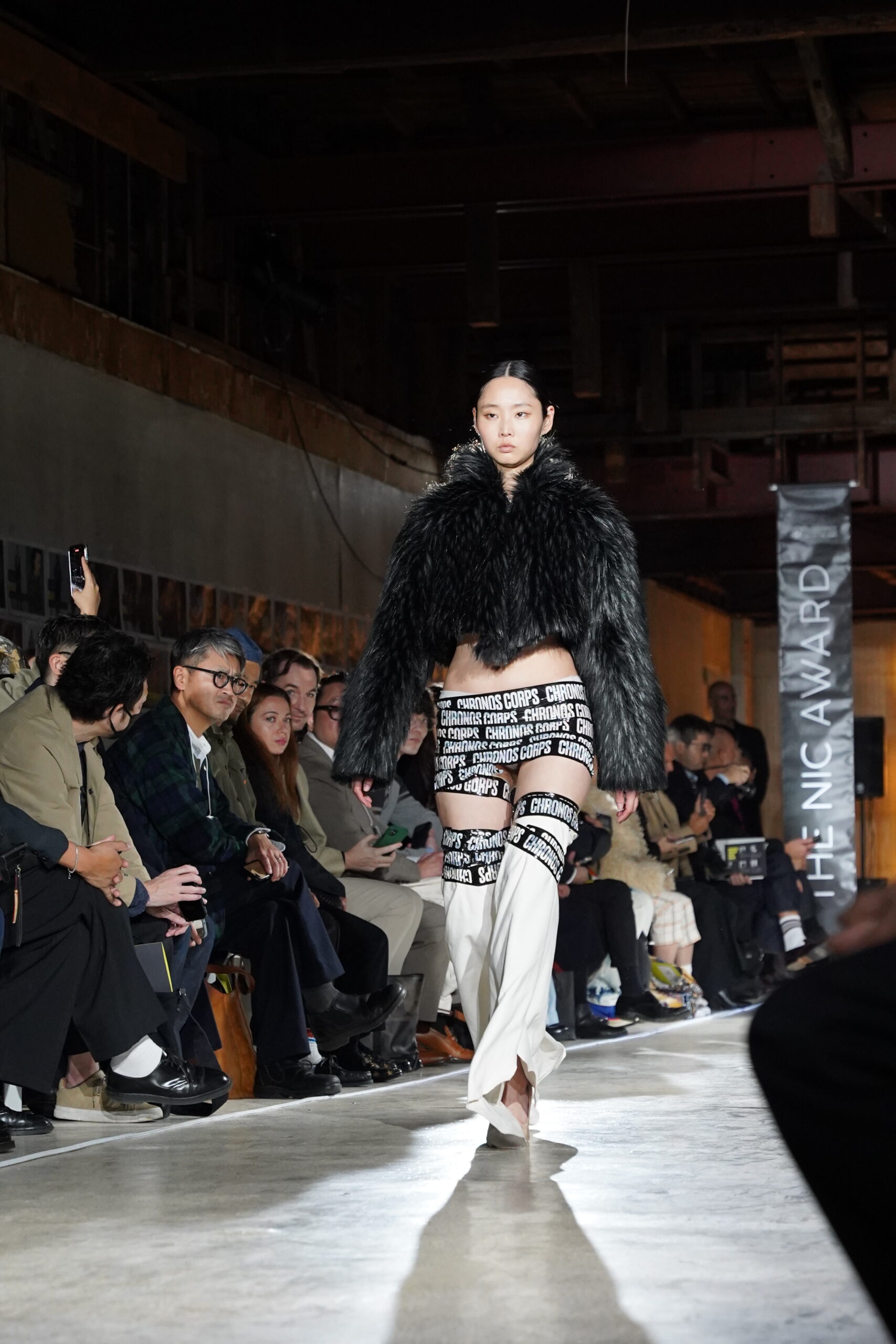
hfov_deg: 13.0
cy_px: 672
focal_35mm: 105
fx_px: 3919
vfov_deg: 19.5
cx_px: 448
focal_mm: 70
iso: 3200
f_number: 4
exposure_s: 1/1000
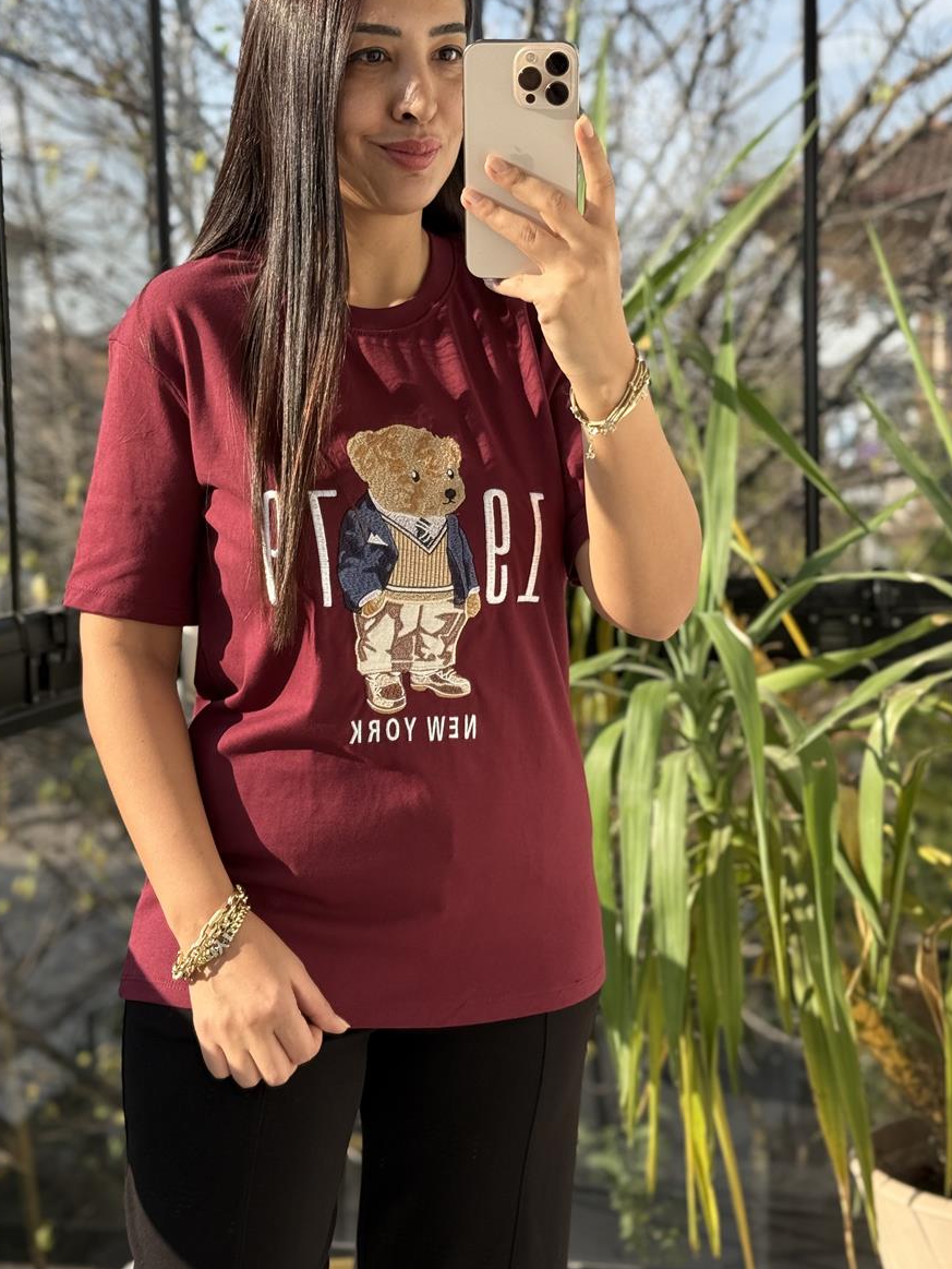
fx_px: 2016
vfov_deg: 34.9
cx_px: 427
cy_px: 557
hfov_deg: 26.6
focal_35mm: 55
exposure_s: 1/837
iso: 100
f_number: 1.78
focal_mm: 6.76
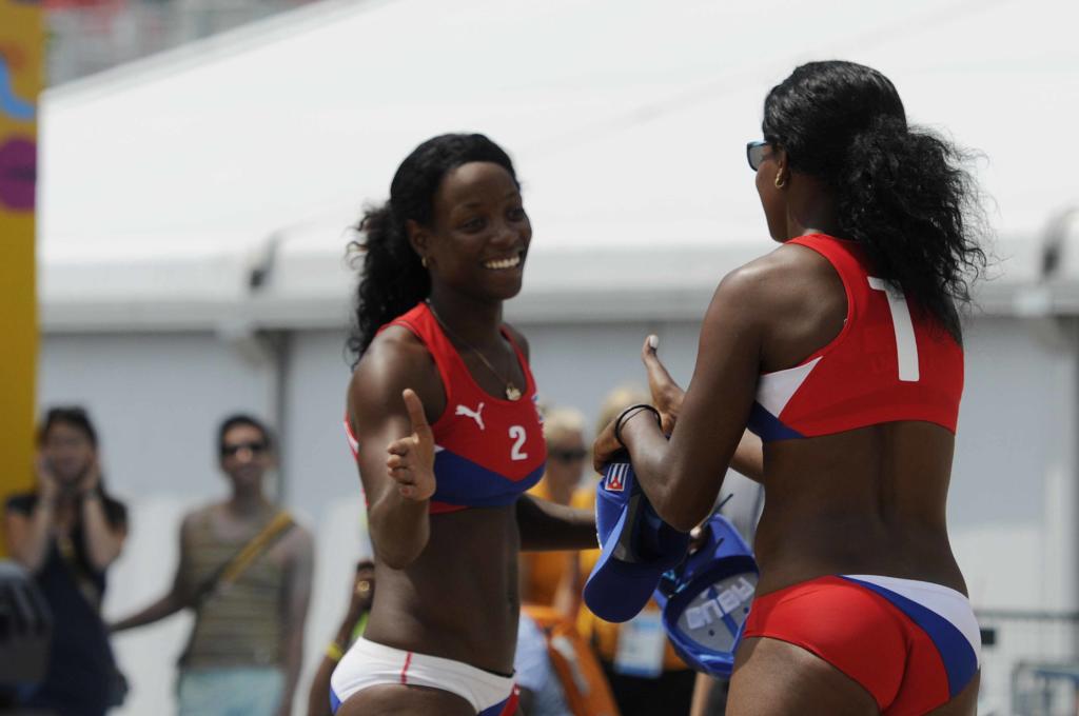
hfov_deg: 9.5
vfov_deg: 6.3
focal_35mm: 218
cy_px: 358
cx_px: 540
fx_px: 6511
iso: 200
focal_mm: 145
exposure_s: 1/2500
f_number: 4
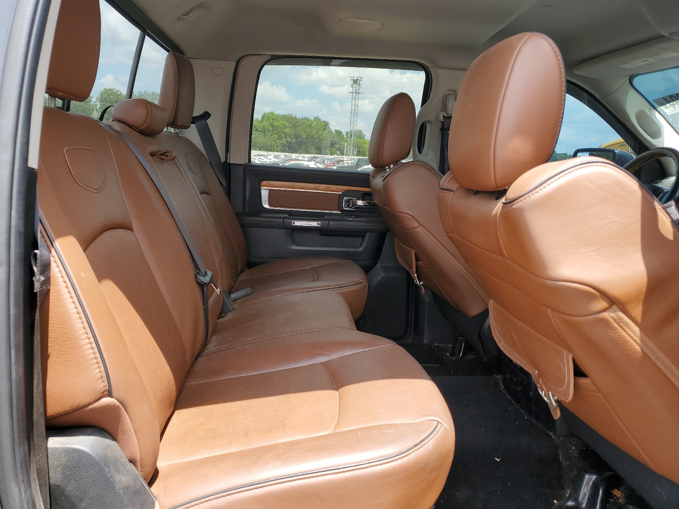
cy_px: 254
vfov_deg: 53.1
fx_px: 510
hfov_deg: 67.3
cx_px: 340
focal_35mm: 26
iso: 50
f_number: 1.5
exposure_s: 1/556
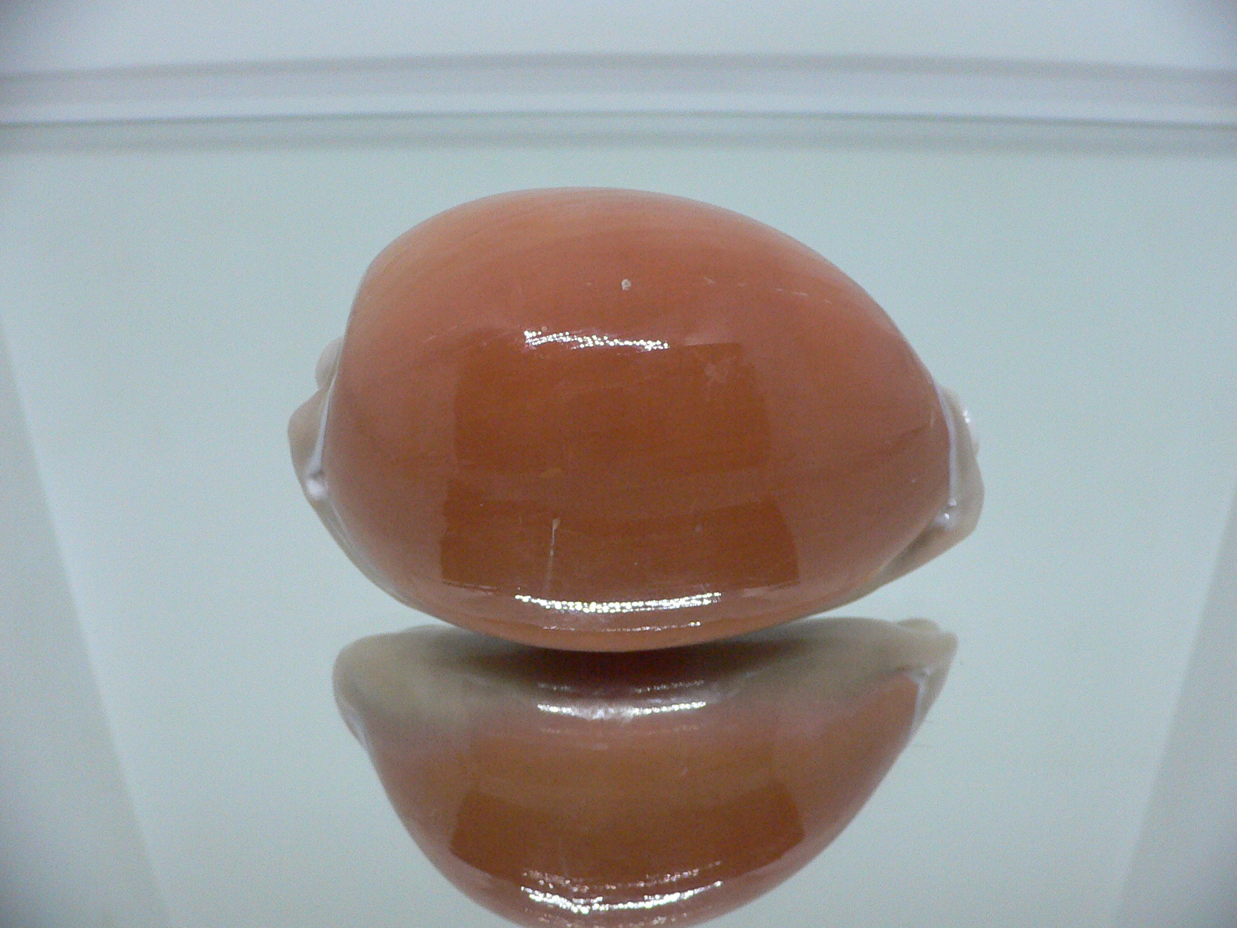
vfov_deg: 40.7
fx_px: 1251
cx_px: 618
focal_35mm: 35
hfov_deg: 52.6
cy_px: 464
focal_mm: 4.6
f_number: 2.8
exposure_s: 1/50
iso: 200
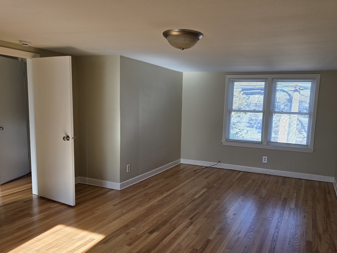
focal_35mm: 29
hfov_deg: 61.2
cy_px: 147
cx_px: 200
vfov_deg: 48.1
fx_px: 282
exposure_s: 1/180
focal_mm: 6.3
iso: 32
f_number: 1.7
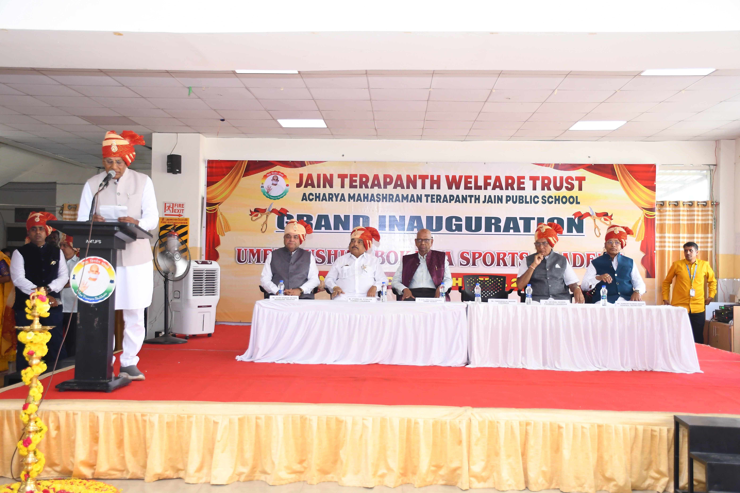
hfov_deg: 49.6
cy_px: 246
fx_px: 802
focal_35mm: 39
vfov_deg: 34.2
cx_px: 370
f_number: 4.5
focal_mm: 26
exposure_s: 1/160
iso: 800
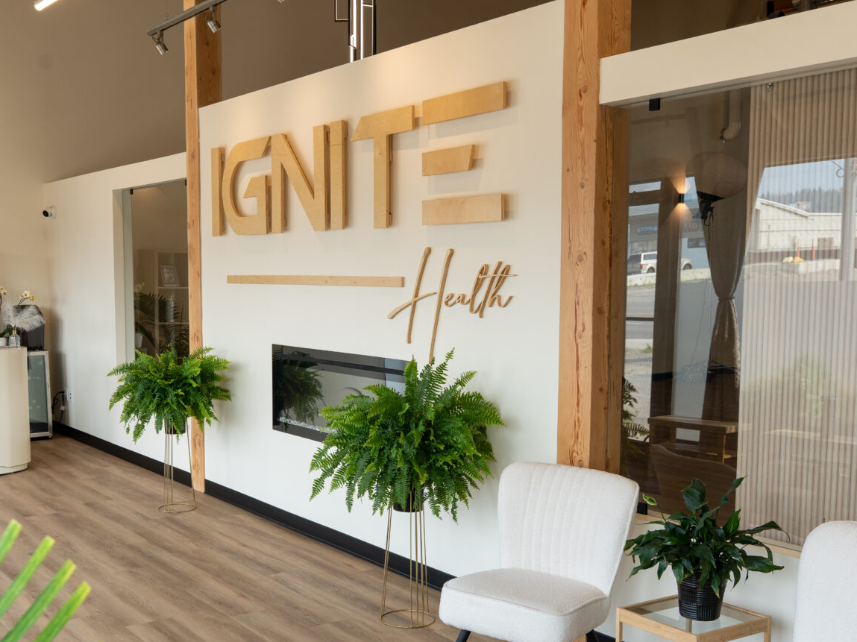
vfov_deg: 32.1
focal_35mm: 45
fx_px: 1114
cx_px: 326
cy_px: 381
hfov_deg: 41.8
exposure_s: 1/125
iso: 400
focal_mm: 35
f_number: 6.3
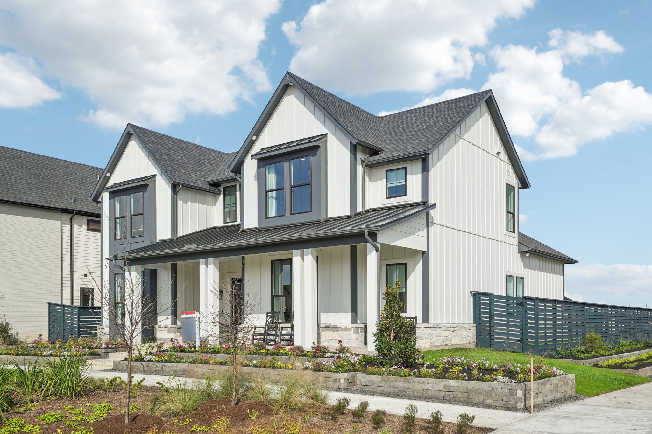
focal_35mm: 33
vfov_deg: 40.0
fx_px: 598
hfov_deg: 57.2
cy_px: 217
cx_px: 326
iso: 400
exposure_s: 1/1500
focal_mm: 33
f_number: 8
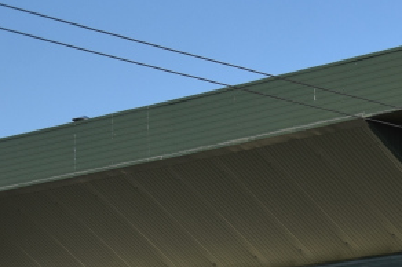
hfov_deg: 8.9
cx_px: 867
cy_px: 537
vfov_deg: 6.2
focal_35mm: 214
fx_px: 2387
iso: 200
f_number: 6.3
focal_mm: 32
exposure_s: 1/1000
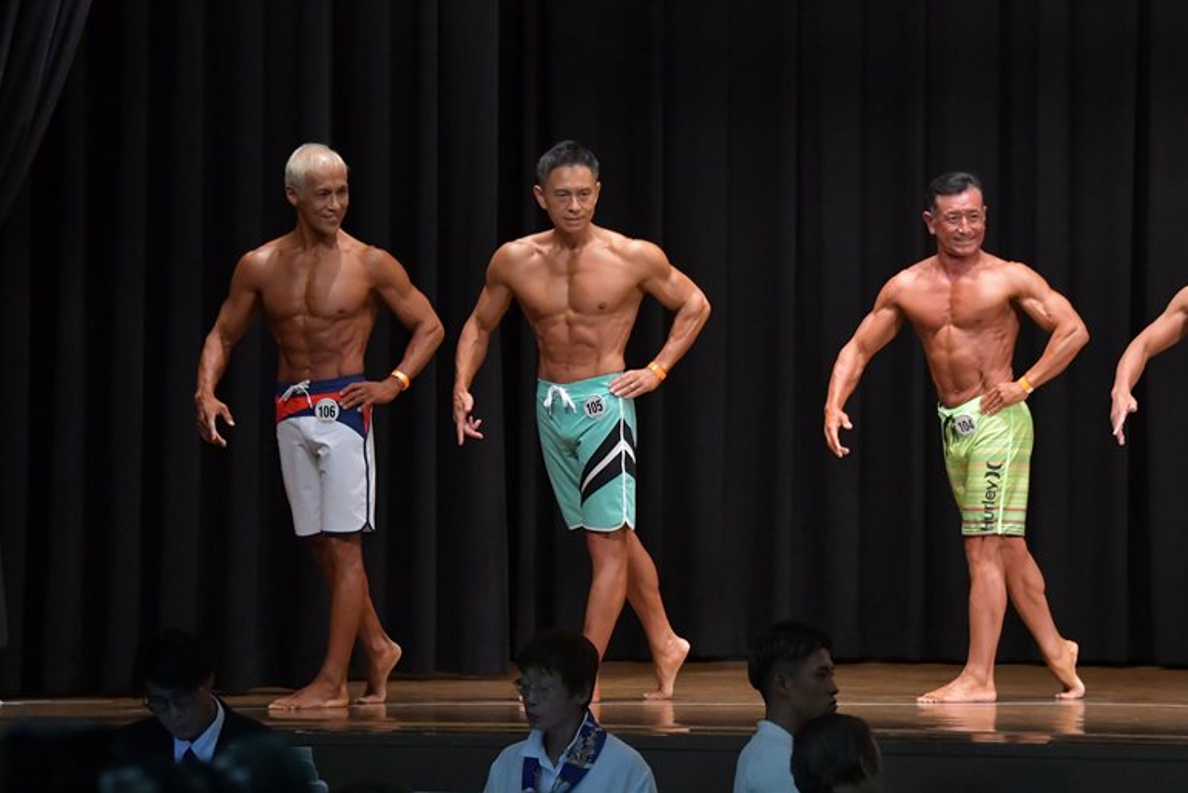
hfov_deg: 11.2
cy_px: 396
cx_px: 595
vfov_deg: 7.5
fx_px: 6074
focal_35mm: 184
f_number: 5.6
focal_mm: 122
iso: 6400
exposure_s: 1/400
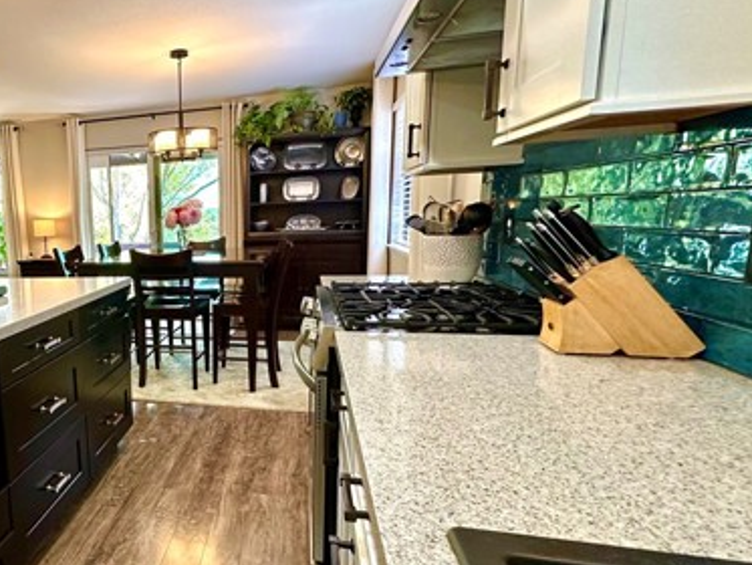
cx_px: 141
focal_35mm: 24
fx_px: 522
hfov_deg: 64.7
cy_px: 309
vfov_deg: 56.7
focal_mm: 2.22
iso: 250
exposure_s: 1/120
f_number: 2.2
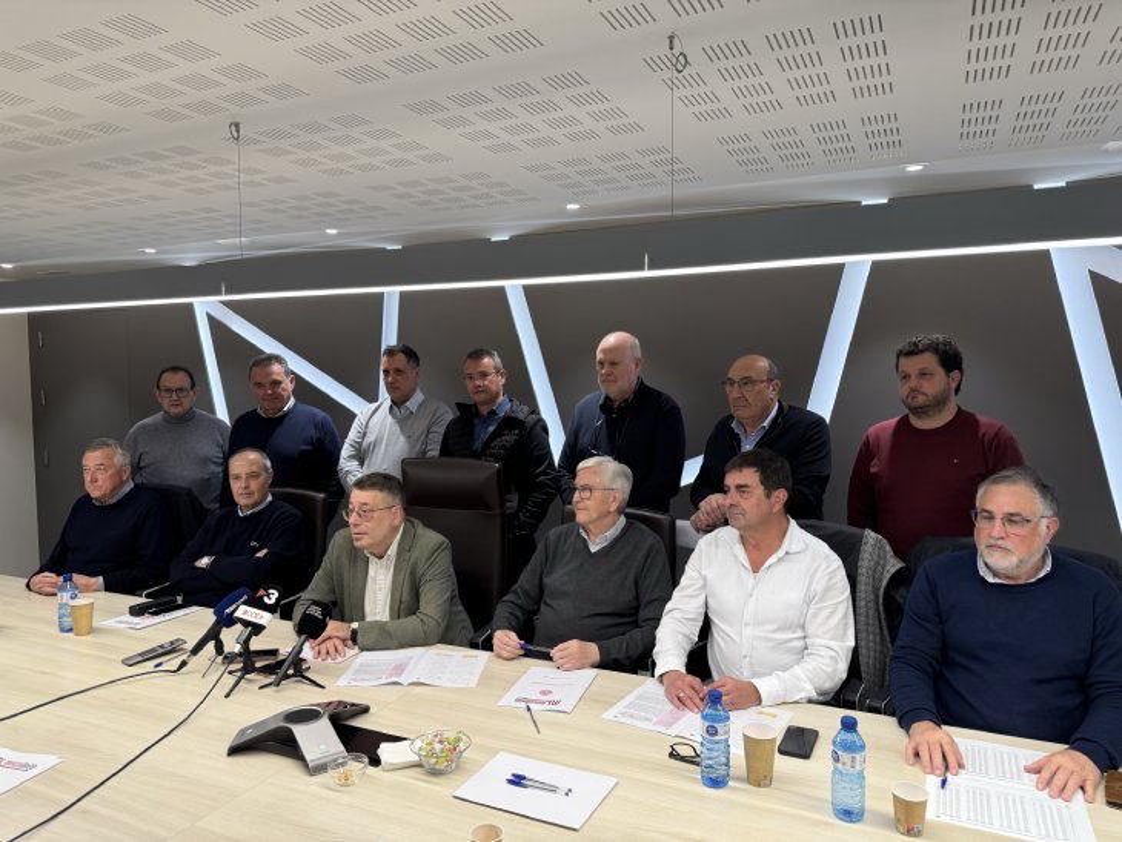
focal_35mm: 24
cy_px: 421
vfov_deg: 56.8
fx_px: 778
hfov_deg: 71.6
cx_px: 561
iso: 160
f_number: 1.78
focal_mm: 6.76
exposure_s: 1/100
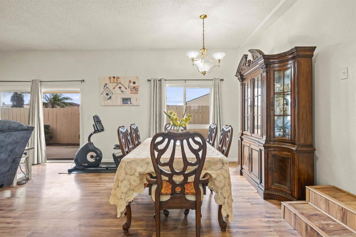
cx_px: 178
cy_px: 118
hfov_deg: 93.3
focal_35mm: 17
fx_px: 168
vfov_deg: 70.5
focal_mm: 17
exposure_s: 1/1.25
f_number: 7.1
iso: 320
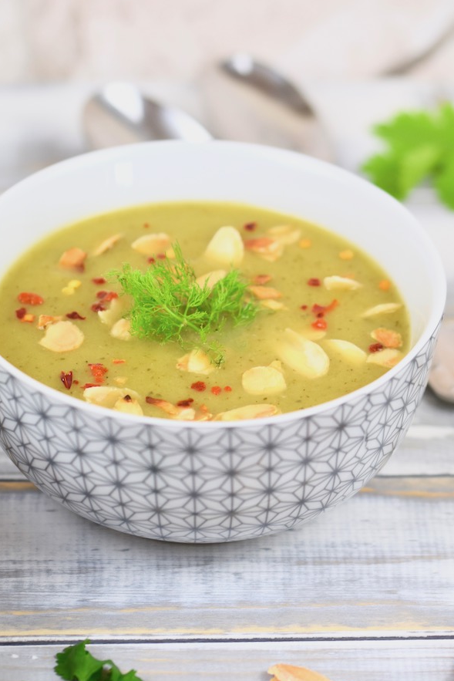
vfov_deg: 11.3
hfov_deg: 7.5
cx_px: 198
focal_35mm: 183
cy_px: 326
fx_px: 3452
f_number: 4.5
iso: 400
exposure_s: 1/320
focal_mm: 105
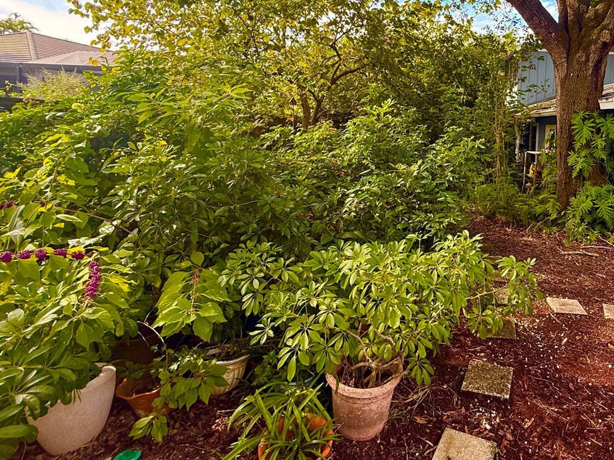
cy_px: 144
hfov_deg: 69.8
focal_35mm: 23
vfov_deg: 57.2
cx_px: 448
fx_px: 408
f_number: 2.2
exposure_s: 1/234
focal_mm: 2.22
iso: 64
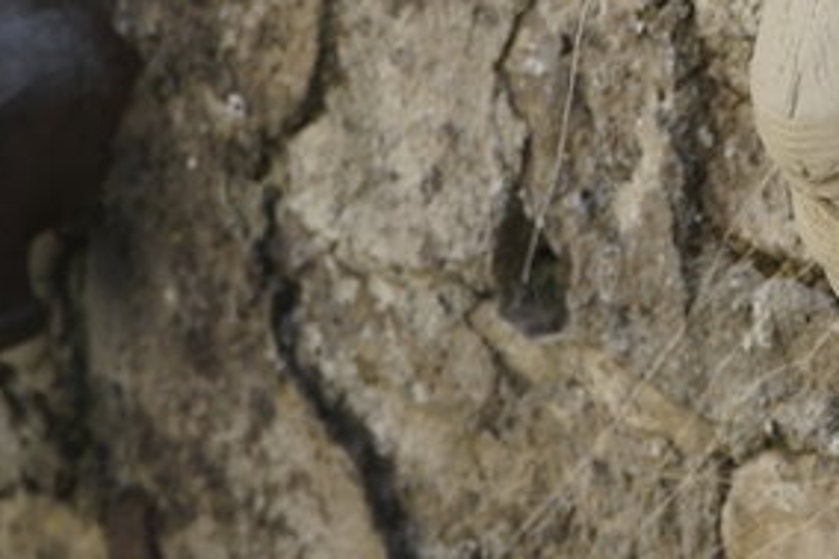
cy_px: -340
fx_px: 5310
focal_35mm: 228
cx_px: 1185
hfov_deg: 8.9
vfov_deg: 5.9
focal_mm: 54
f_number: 5.6
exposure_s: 1/200
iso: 100
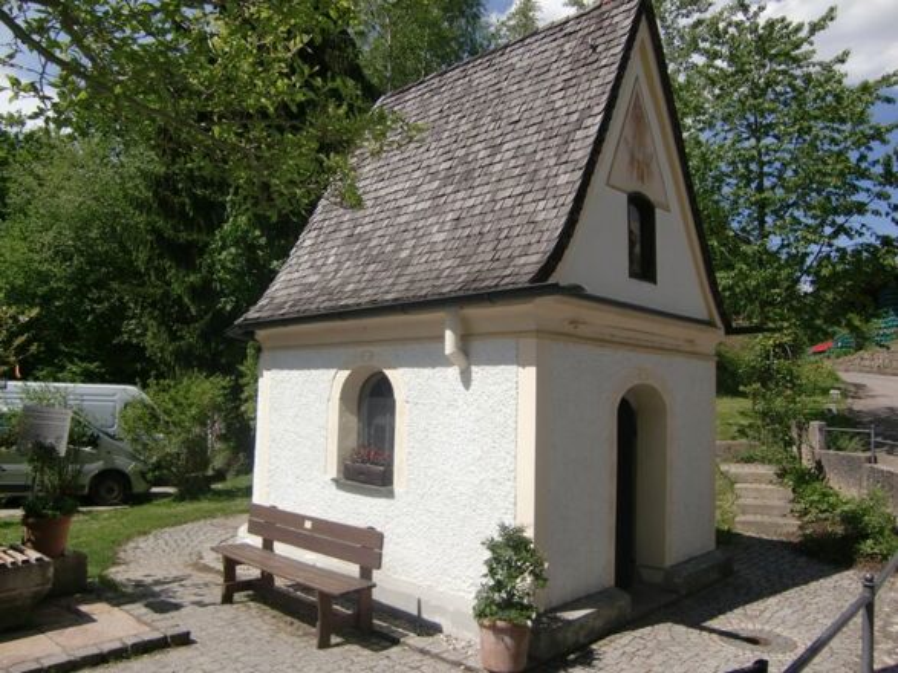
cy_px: 336
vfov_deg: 49.7
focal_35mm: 28
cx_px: 449
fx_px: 726
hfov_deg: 63.5
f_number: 7
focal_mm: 4.9
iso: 64
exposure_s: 1/250
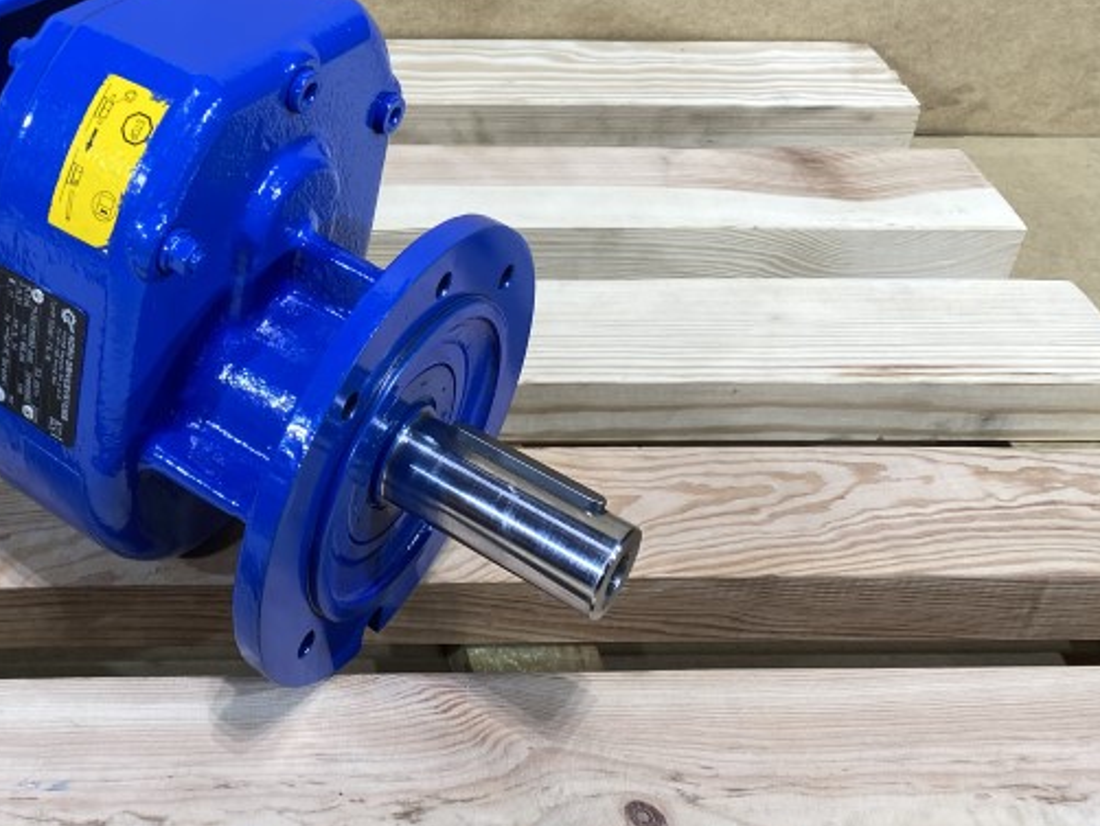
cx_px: 35
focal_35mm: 53
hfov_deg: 33.5
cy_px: 74
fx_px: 1685
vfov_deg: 26.6
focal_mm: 4.25
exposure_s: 1/135
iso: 32
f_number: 1.8
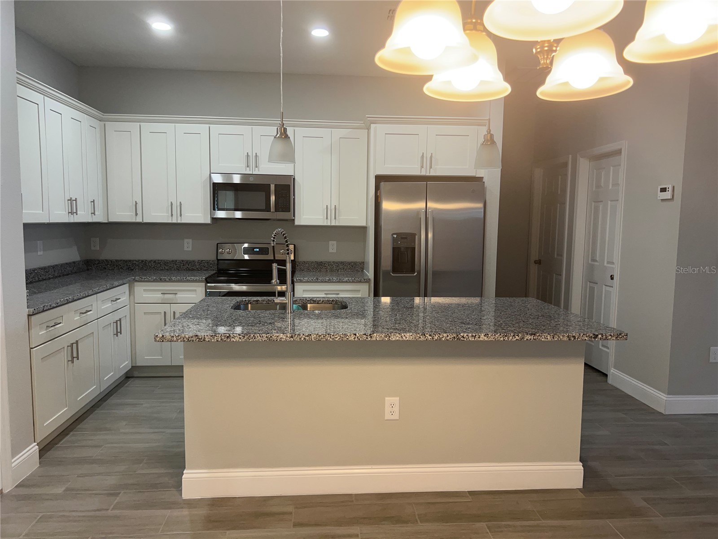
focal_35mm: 26
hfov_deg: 67.3
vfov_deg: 53.1
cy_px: 270
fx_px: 539
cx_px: 359
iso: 100
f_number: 1.5
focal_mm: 5.7
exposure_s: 1/120
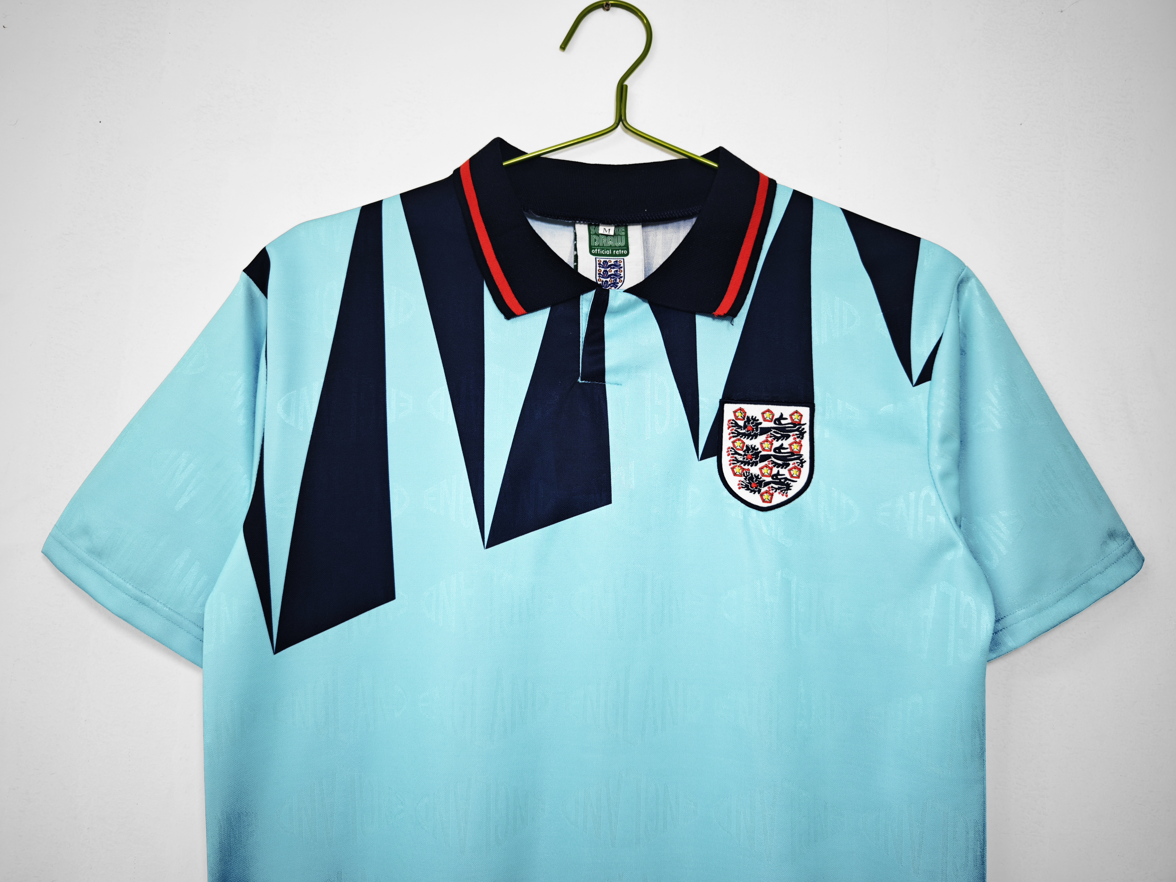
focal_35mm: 23
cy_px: 441
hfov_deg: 73.9
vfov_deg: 58.9
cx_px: 588
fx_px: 781
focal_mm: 8.67
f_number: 1.75
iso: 137
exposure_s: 1/120
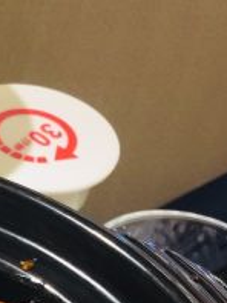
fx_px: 900
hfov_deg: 13.3
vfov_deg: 17.7
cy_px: 403
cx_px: -142
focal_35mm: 103
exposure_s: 1/17
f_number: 2.2
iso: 125
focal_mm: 4.15
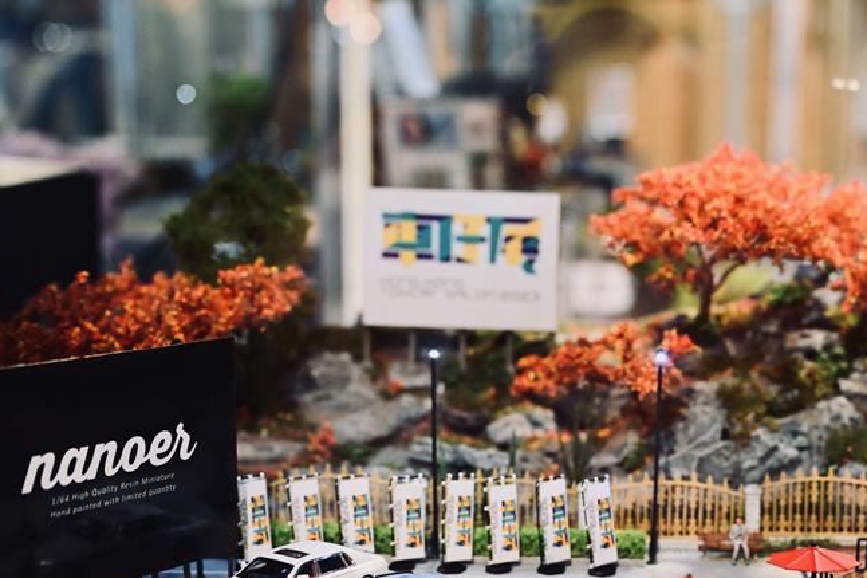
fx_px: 1372
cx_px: 517
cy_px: 447
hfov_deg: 35.0
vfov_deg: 23.5
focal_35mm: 57
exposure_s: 1/250
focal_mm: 36
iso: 1600
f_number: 2.8
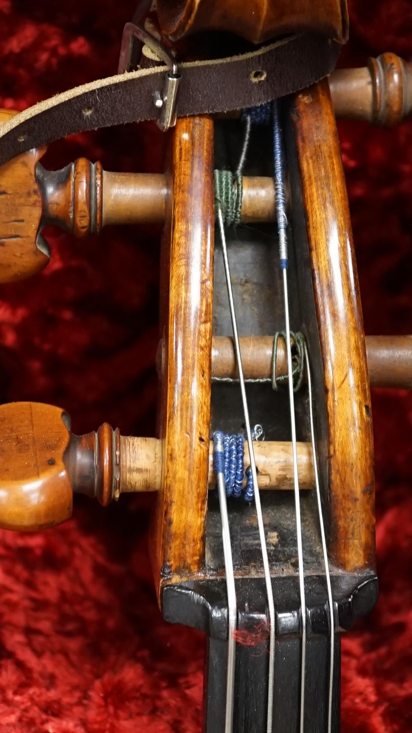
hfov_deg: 12.6
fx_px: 1865
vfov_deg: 22.2
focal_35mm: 96
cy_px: 361
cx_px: 197
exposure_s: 1/60
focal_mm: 30
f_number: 3.5
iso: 1250
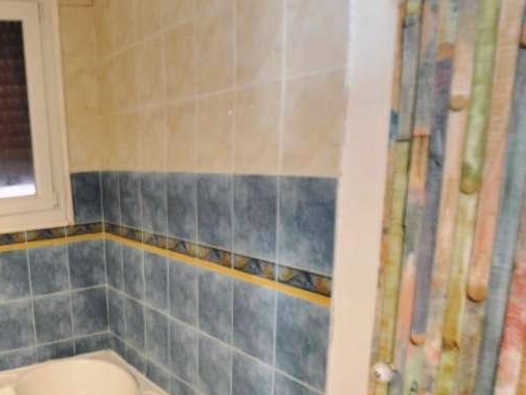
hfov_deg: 51.8
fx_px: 486
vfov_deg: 43.5
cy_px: 270
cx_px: 78
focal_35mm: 32
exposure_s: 1/3
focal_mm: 11
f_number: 4.5
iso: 200
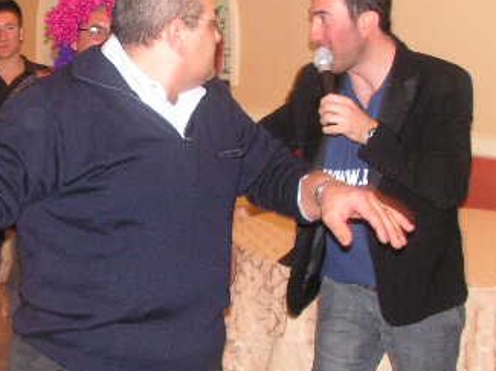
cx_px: 163
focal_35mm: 71
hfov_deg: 27.3
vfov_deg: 20.7
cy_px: 162
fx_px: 1016
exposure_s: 1/40
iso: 200
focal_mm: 6
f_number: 3.2
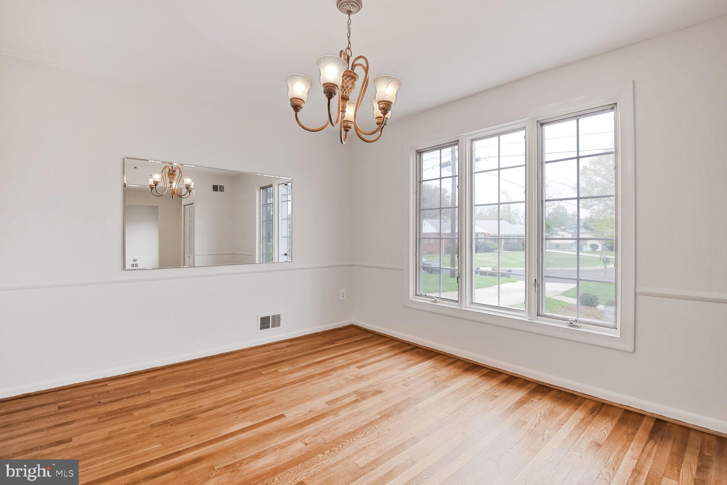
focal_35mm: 16
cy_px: 242
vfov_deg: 73.7
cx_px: 364
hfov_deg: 96.7
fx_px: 323
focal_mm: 16
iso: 500
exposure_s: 1/8
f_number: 8
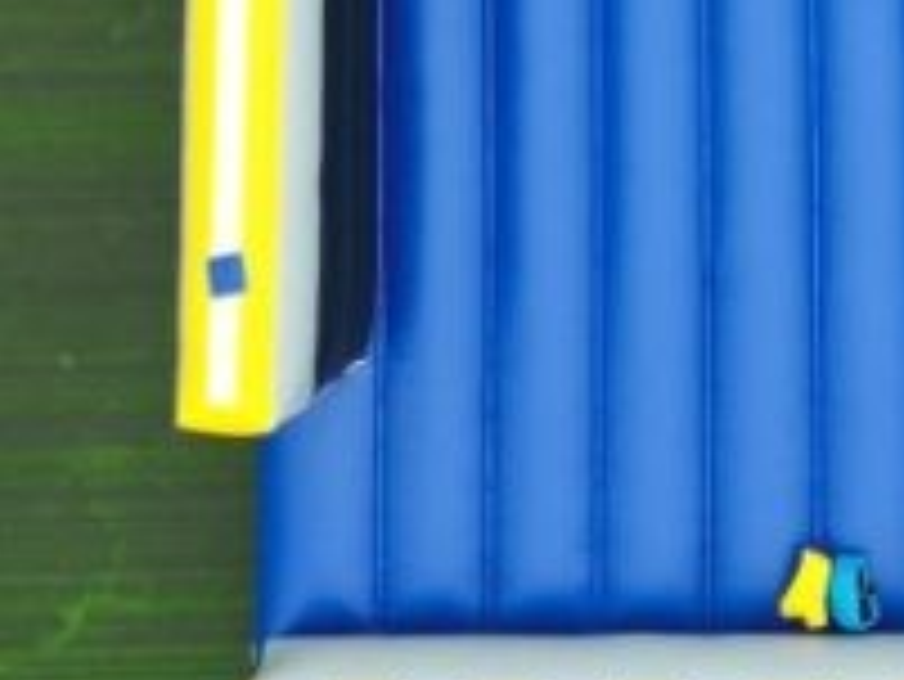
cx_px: 846
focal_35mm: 122
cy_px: -450
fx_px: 3188
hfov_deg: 15.9
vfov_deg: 11.5
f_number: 1.7
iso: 130
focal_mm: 6.72
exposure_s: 1/320
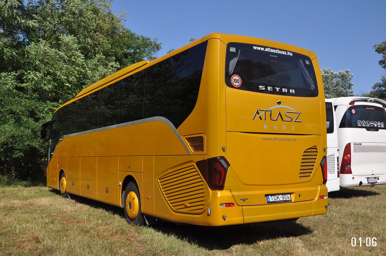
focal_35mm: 38
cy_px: 128
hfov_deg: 51.3
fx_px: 402
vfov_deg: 35.4
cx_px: 193
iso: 400
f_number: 5.6
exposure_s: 1/1600
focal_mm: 25
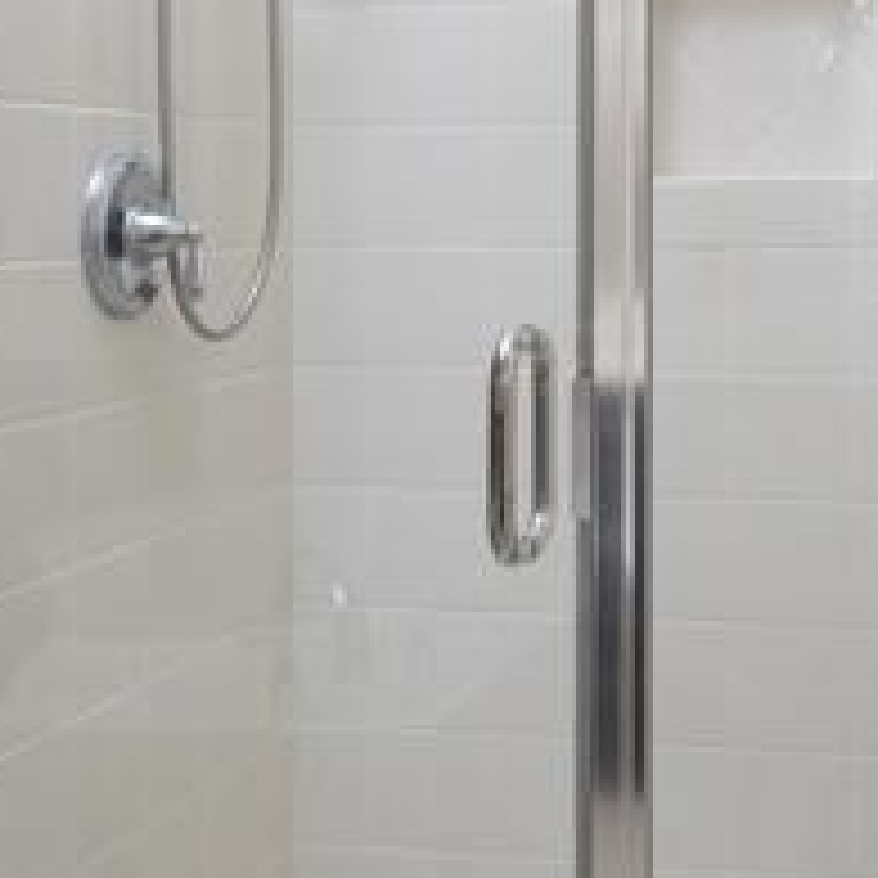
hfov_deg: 25.3
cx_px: 689
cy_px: 205
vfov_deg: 25.4
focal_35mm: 67
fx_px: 1923
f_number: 7.1
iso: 320
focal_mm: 24
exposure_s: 1/250
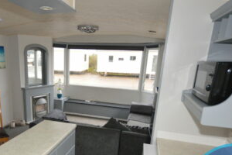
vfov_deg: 46.8
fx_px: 174
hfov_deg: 65.9
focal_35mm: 27
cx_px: 80
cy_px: 108
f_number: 4
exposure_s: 1/60
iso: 500
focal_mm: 10
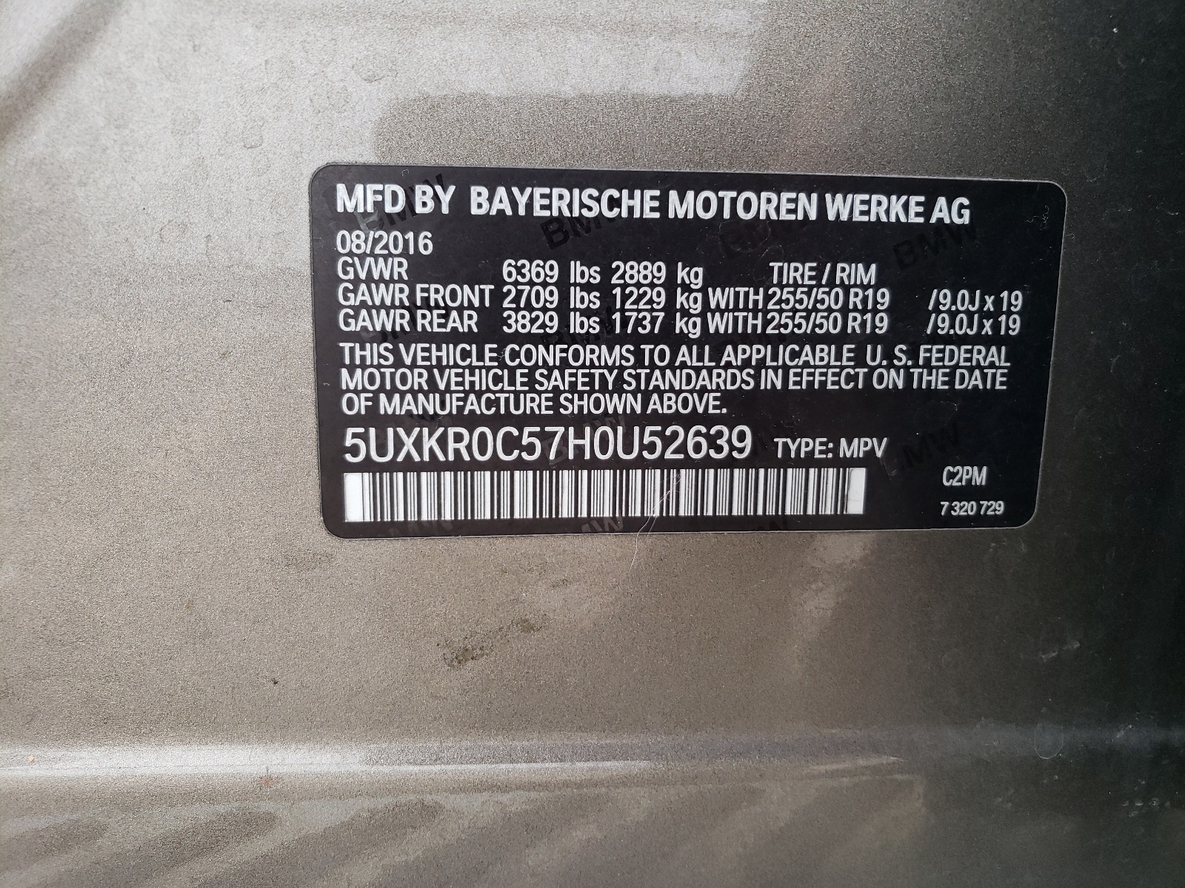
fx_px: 890
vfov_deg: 53.1
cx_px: 592
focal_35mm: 26
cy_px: 444
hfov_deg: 67.3
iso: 66
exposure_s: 1/120
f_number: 1.5
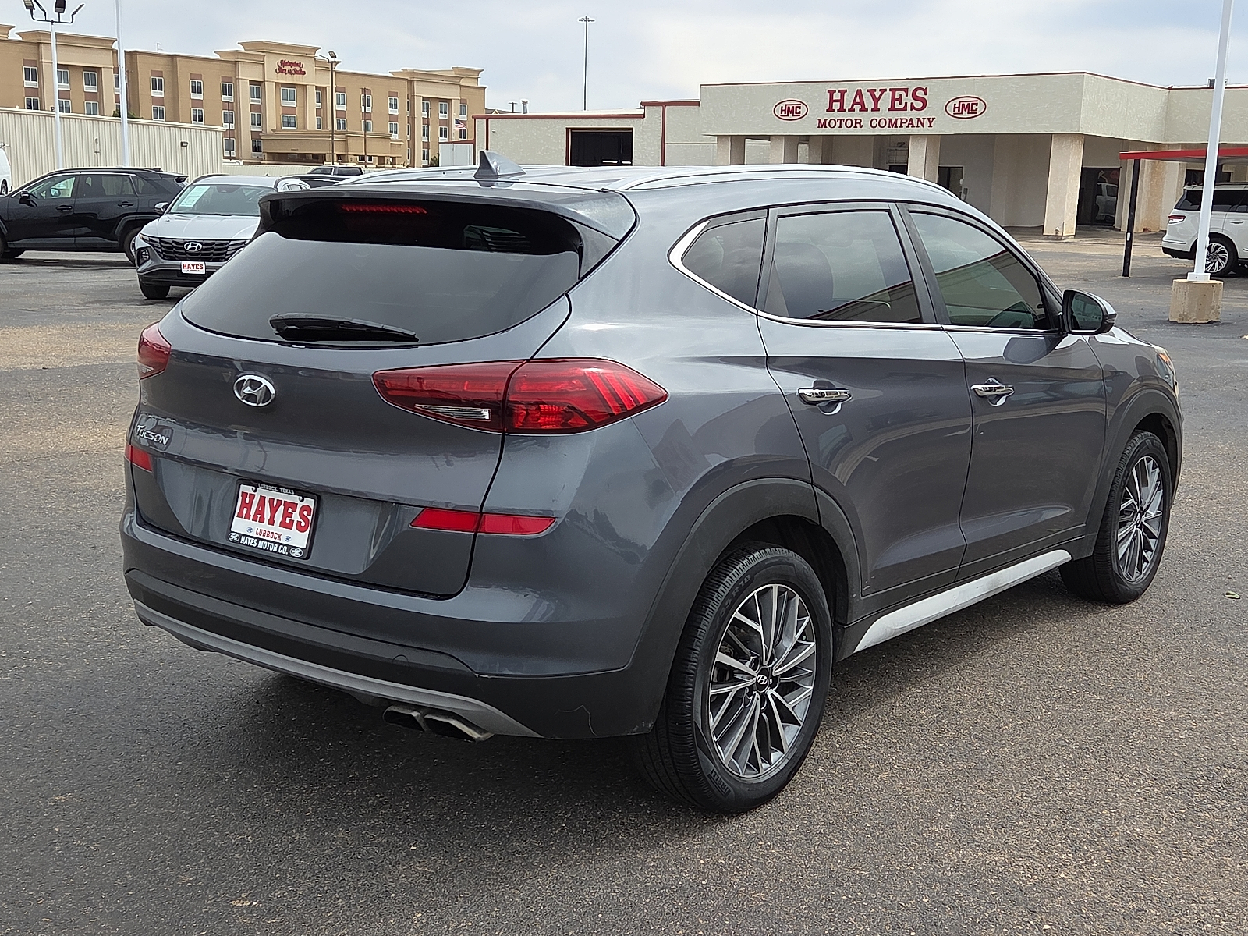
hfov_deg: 46.8
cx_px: 624
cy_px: 468
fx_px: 1442
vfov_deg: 36.0
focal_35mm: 40
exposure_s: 1/5000
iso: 76
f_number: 1.8
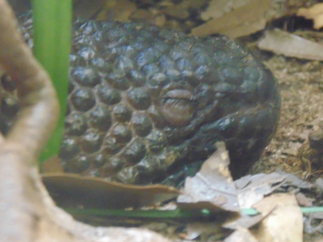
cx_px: 178
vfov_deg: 5.3
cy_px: 110
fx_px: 2622
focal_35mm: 281
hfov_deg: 7.0
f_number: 5.6
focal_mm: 42.3
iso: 800
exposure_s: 1/8
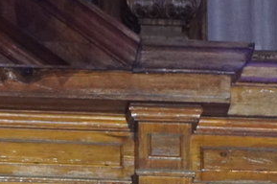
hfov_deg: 2.4
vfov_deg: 1.6
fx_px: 6472
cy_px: 282
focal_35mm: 842
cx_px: -104
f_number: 5.6
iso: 3200
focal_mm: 135
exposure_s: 1/160
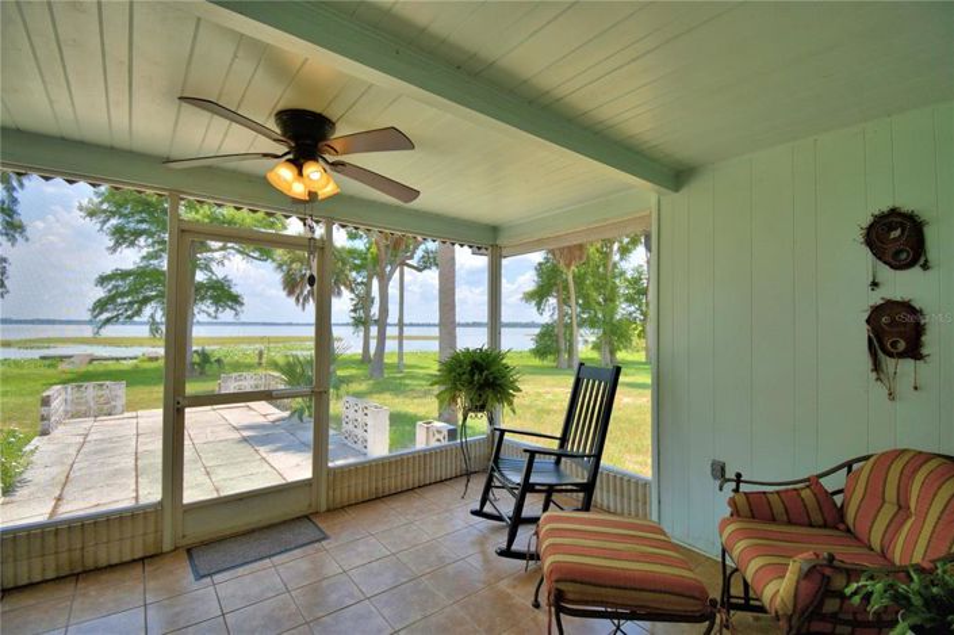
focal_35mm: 15
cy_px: 318
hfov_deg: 100.4
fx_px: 397
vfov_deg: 77.2
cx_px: 477
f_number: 4.5
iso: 125
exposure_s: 1/500
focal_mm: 10
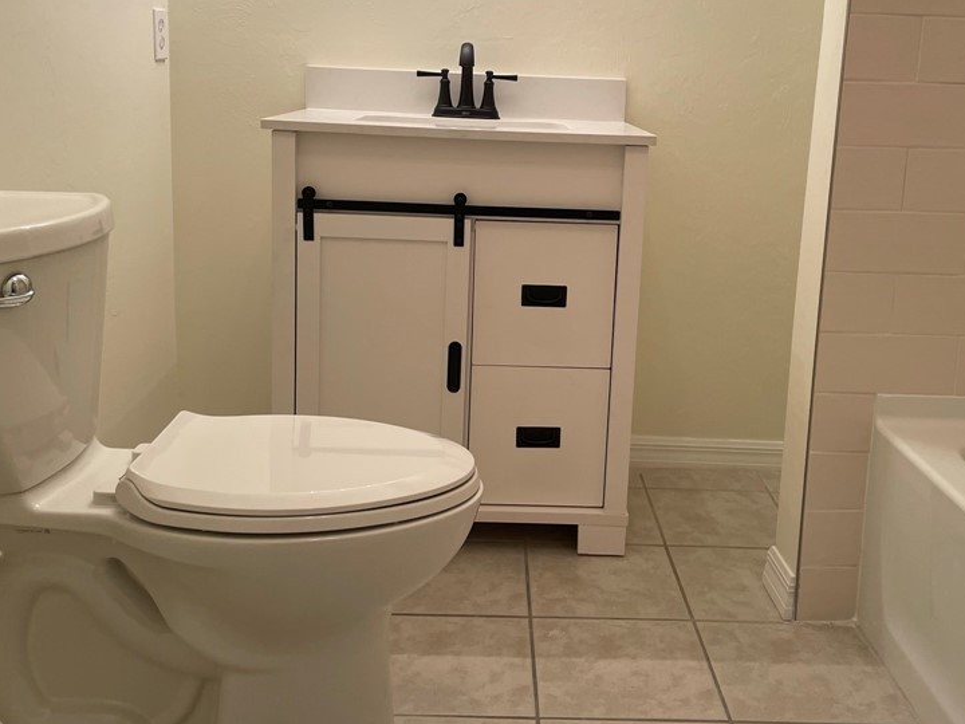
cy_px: 276
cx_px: 513
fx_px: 1031
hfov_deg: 50.1
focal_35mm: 37
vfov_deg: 38.4
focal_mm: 4.2
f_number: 1.6
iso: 100
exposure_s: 1/120
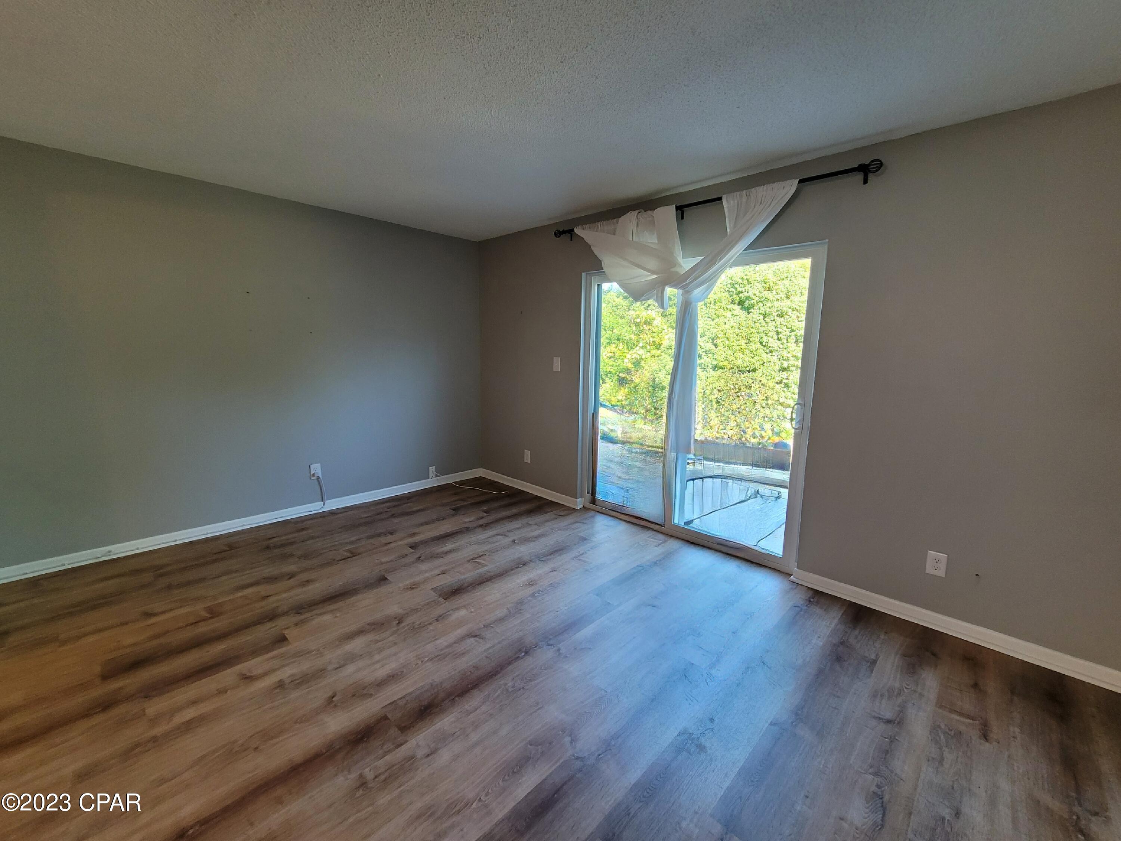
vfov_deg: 89.9
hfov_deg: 106.2
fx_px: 421
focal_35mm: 13
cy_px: 420
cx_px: 560
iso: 200
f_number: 2.2
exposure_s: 1/60.2
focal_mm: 2.2
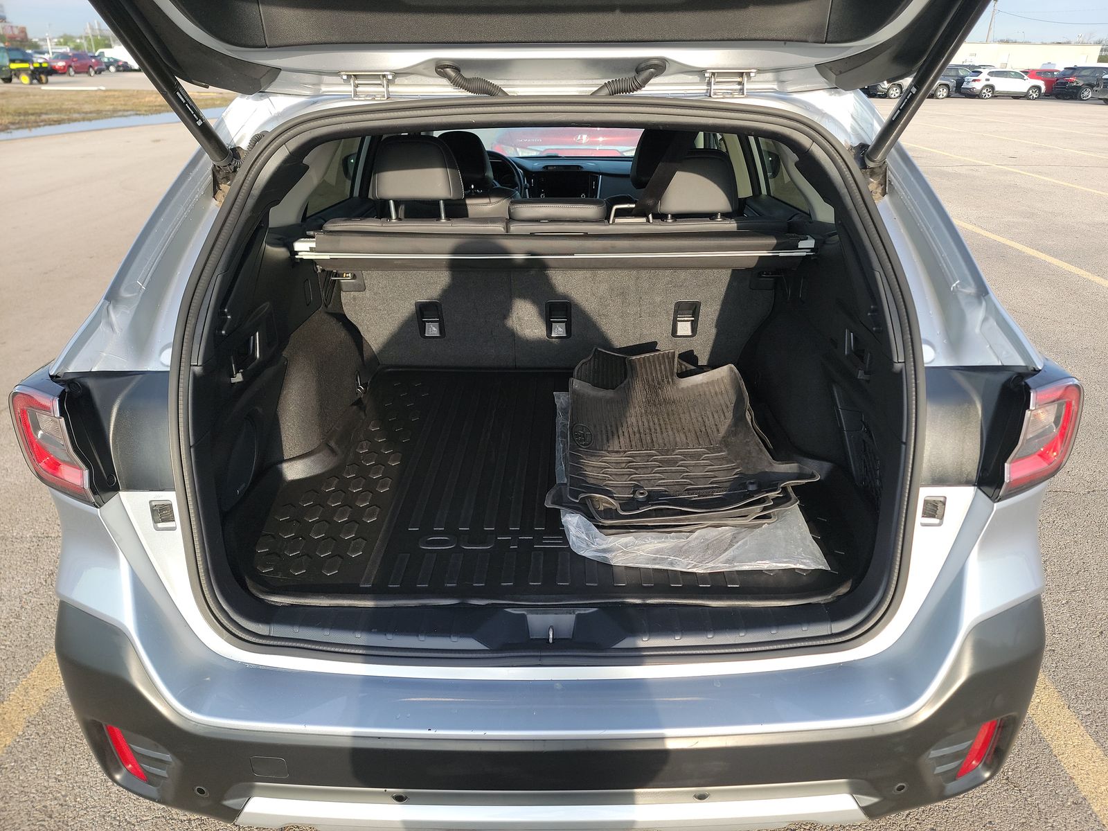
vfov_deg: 56.8
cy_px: 416
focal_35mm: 24
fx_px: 768
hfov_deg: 71.6
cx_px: 554
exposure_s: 1/150
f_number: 1.8
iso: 50
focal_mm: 6.7
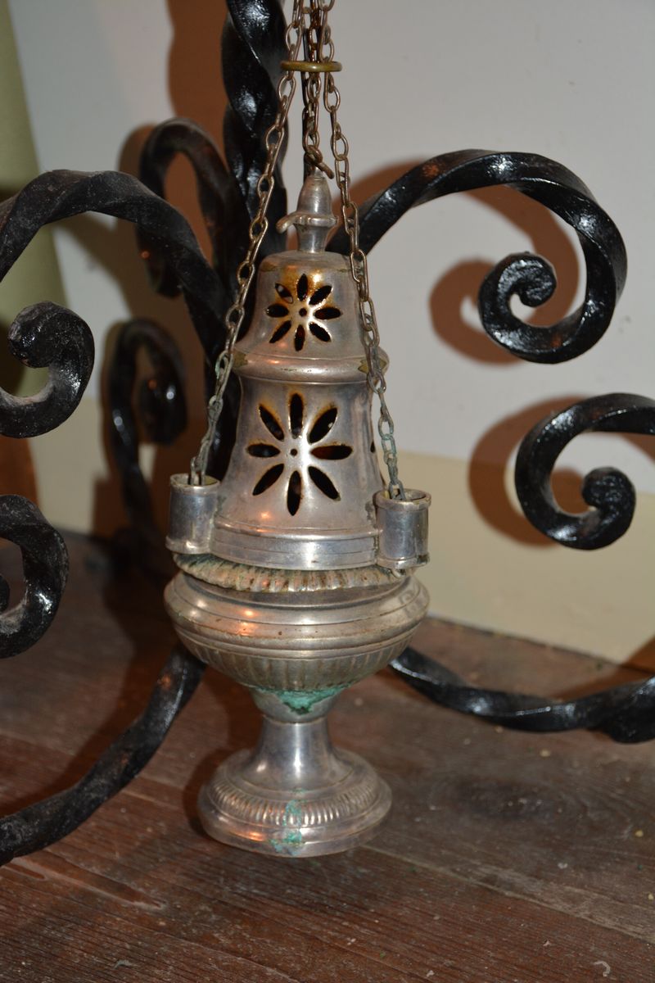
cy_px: 492
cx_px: 328
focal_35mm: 52
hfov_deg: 25.8
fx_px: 1433
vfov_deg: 37.9
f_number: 4.2
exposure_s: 1/20
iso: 560
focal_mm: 35
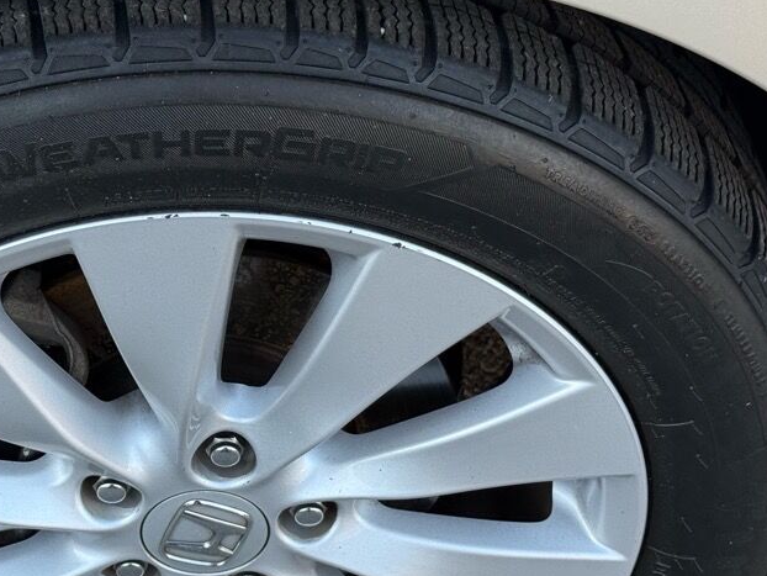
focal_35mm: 79
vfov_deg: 18.6
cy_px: 363
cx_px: 201
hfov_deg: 24.5
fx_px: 1751
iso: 100
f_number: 1.78
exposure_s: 1/235
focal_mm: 6.76
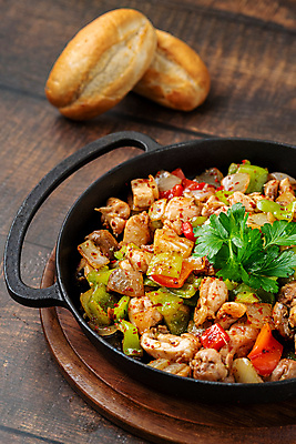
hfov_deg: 13.1
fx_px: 1294
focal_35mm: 105
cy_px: 222
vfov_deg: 19.4
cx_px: 148
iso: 200
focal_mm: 105
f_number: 13
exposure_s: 1/200
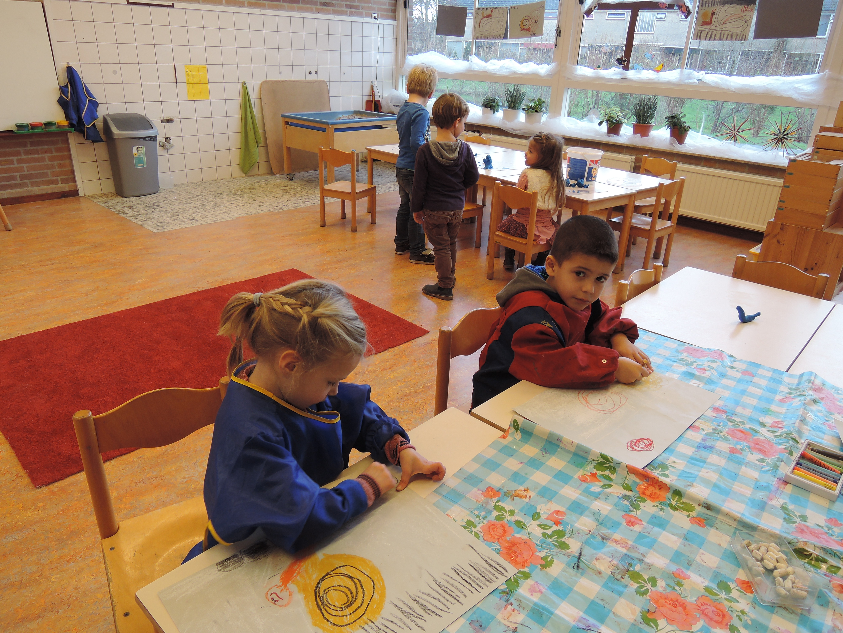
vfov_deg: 56.8
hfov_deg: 71.6
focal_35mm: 24
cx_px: 422
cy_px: 316
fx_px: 584
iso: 140
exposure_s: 1/30
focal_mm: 5.1
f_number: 2.8
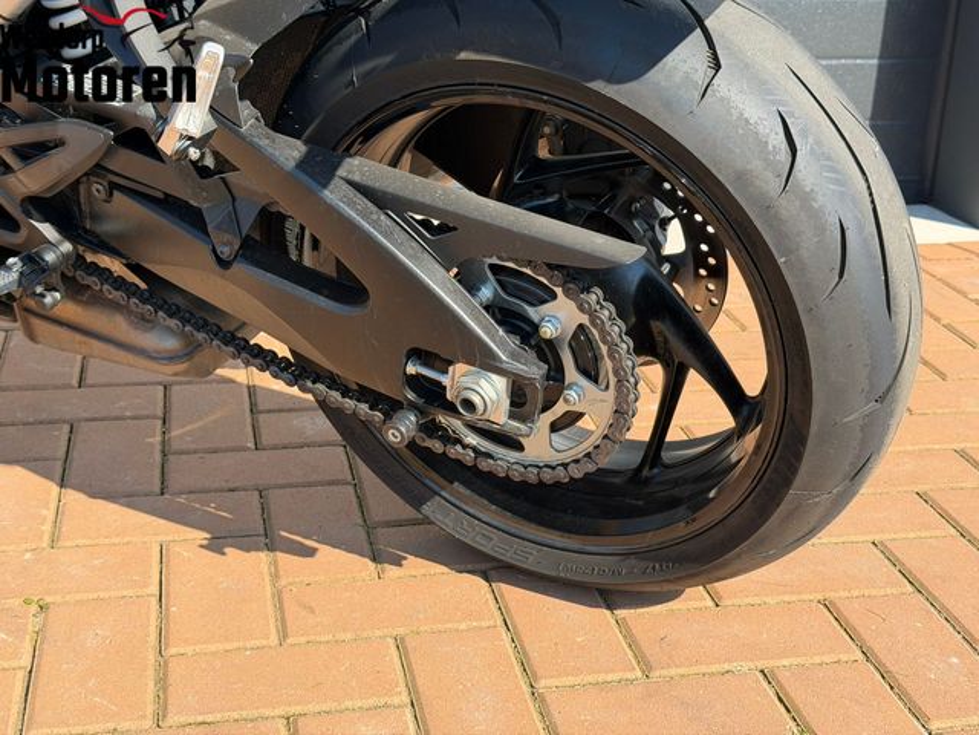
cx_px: 490
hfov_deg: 39.7
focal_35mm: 48
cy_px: 368
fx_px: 1358
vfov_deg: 30.3
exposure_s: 1/1754
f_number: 1.78
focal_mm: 6.76
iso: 80
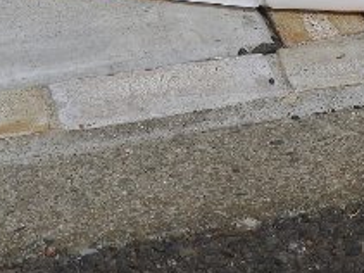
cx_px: 321
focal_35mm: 172
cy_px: -146
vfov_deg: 8.4
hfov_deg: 11.4
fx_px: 1808
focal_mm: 9.9
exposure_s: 1/1250
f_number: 5
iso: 100
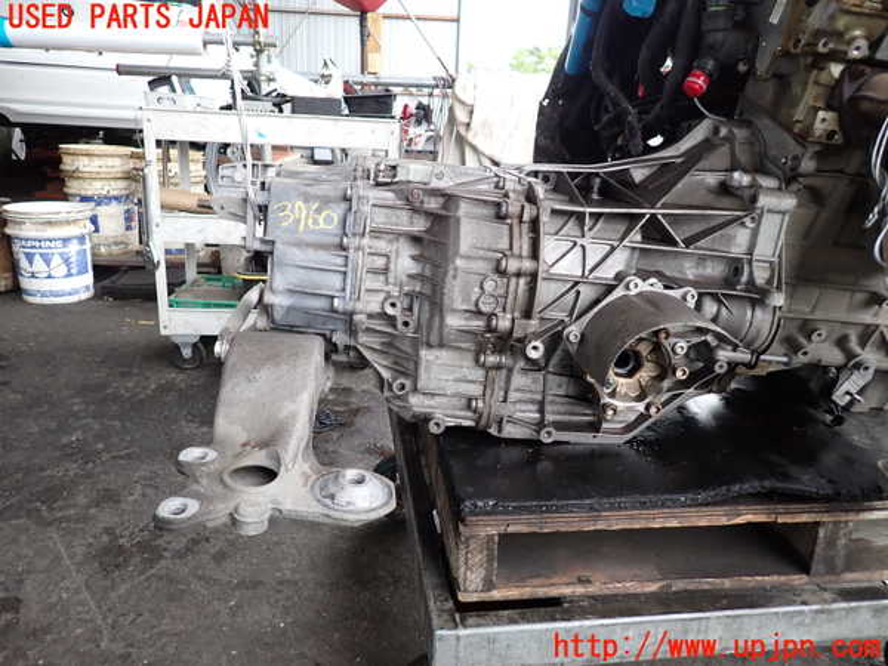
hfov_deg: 69.4
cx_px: 444
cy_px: 333
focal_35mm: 25
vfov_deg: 54.9
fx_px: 641
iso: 200
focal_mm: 4.5
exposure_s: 1/125
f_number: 2
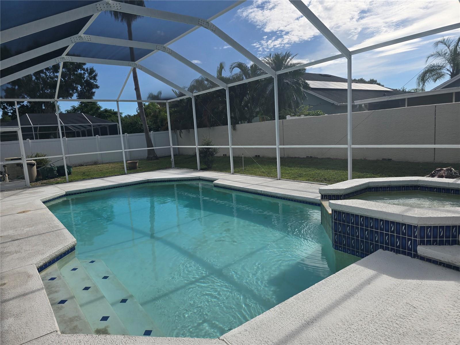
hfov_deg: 73.9
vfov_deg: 58.9
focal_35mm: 23
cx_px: 230
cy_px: 172
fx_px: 306
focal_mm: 6.3
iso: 12
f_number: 1.7
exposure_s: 1/809
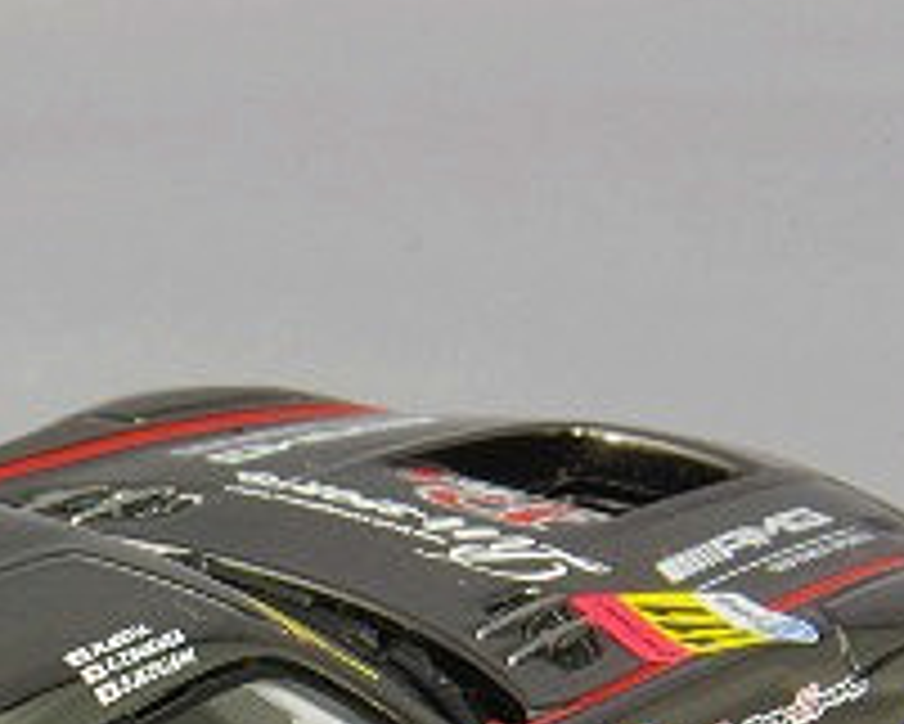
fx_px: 8940
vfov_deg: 4.6
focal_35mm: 334
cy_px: 924
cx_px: -117
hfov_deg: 5.8
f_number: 32
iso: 400
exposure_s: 1
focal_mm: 75
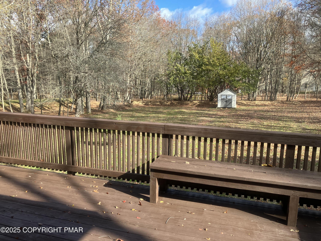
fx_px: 260
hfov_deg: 63.4
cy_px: 120
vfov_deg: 49.7
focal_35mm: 28
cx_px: 160
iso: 32
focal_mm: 3.99
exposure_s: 1/376
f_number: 1.8
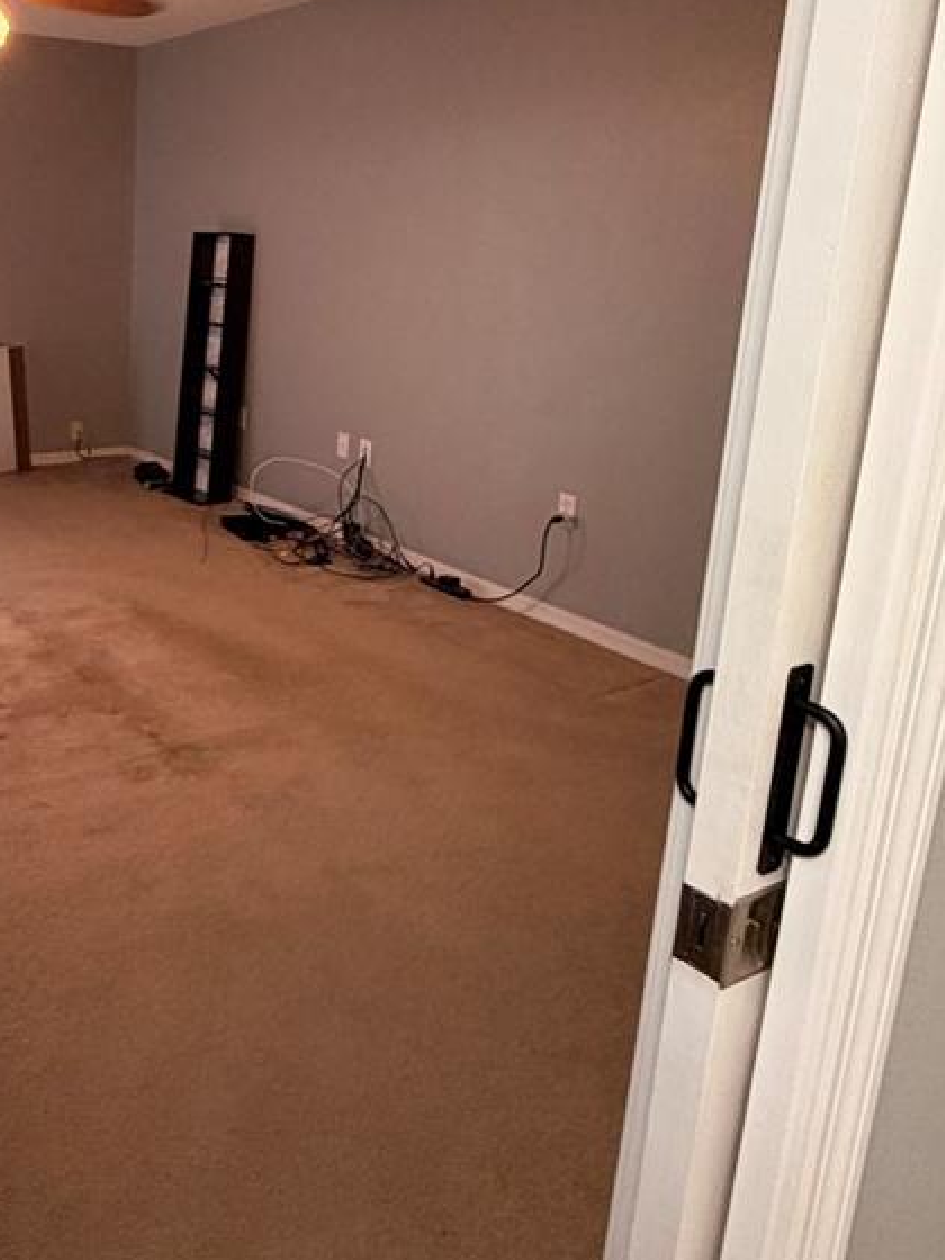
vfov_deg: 59.1
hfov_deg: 43.4
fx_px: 1092
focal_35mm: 30
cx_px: 124
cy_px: 466
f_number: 2.2
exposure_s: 1/60
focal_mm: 2.22
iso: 250
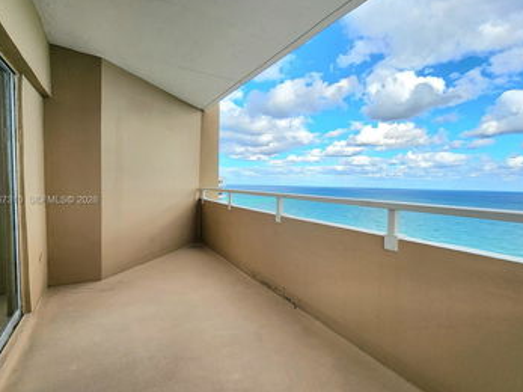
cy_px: 201
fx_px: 242
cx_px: 295
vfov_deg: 78.1
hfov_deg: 94.0
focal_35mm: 16
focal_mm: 2.2
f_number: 2.2
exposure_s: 1/1000
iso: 50
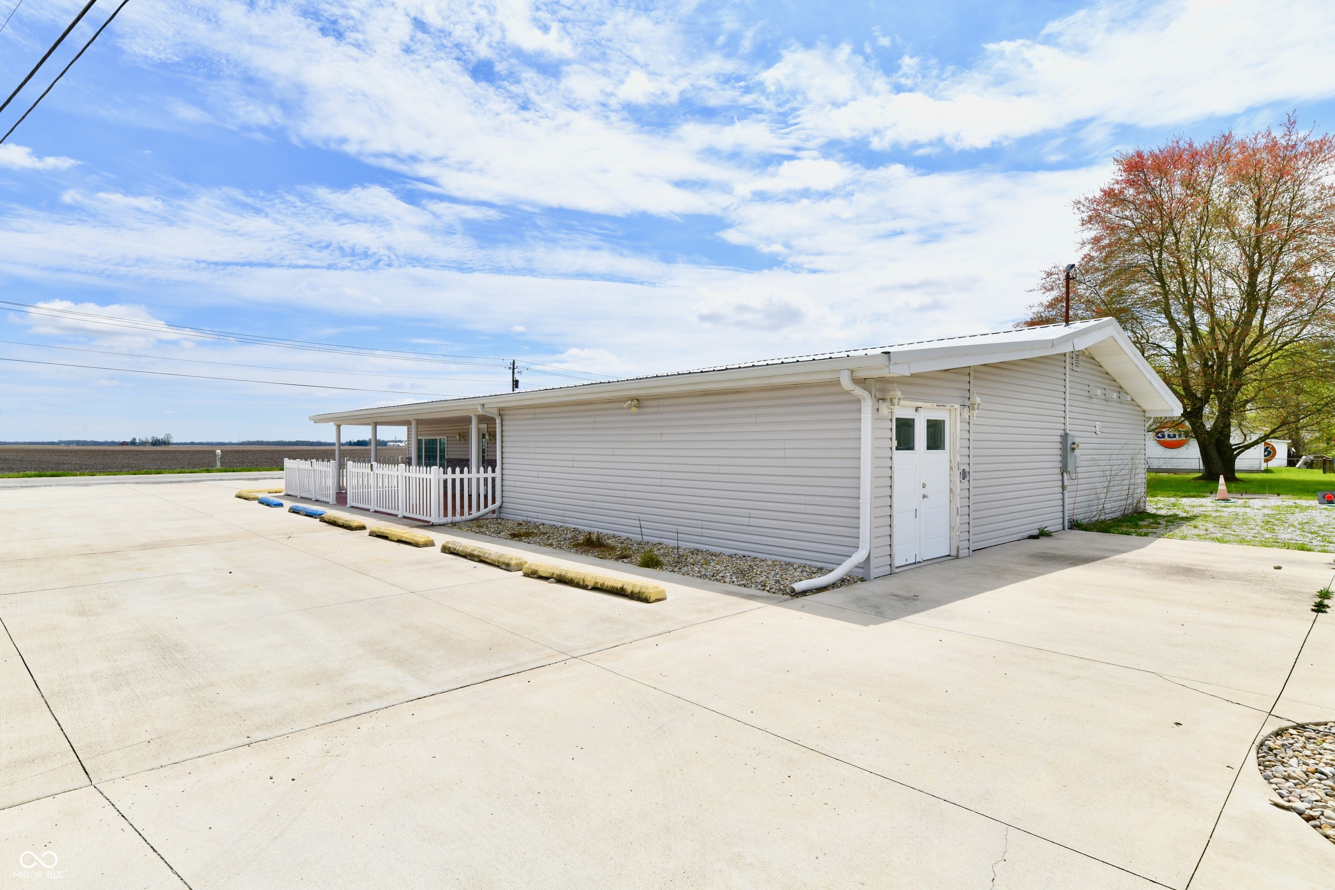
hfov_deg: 86.9
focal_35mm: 19
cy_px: 445
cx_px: 668
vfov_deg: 64.6
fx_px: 705
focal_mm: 19
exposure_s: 1/800
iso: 640
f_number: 14
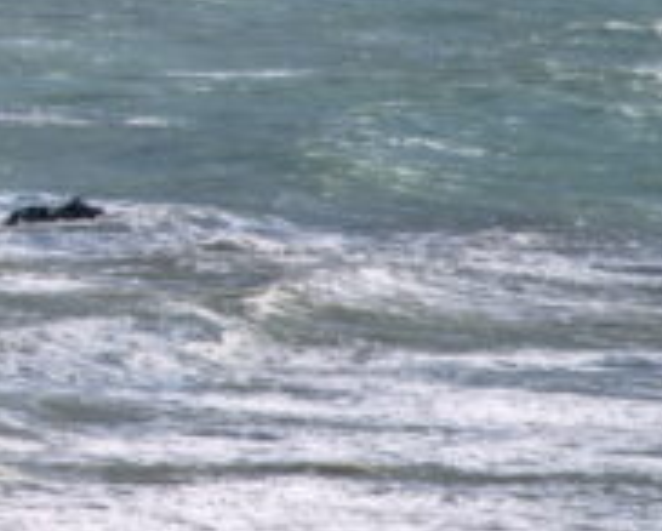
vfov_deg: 2.4
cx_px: -1171
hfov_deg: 3.0
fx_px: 12396
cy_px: -260
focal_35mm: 632
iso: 32
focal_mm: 120
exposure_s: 1/30
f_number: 22
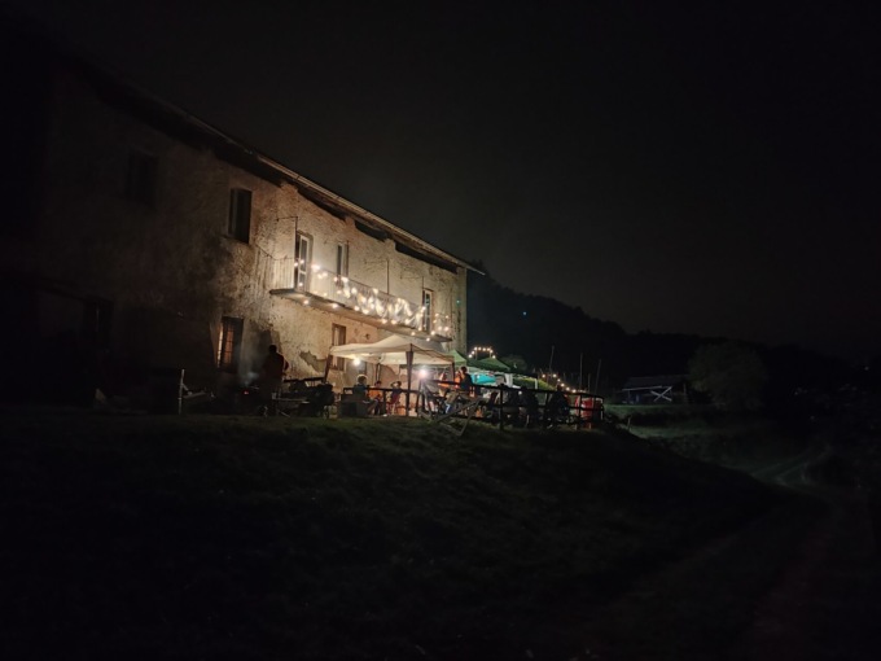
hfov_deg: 69.4
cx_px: 440
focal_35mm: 25
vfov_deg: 54.9
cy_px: 330
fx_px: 636
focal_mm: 5.43
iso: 2394
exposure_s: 1/8
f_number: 1.89
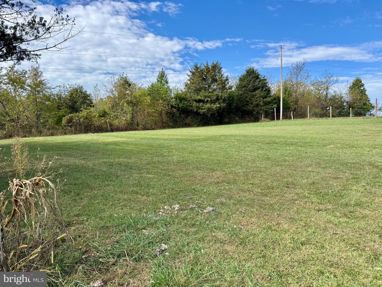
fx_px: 265
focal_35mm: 24
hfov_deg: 71.6
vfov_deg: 56.8
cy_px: 144
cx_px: 191
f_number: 1.78
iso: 80
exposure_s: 1/2252
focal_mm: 6.76
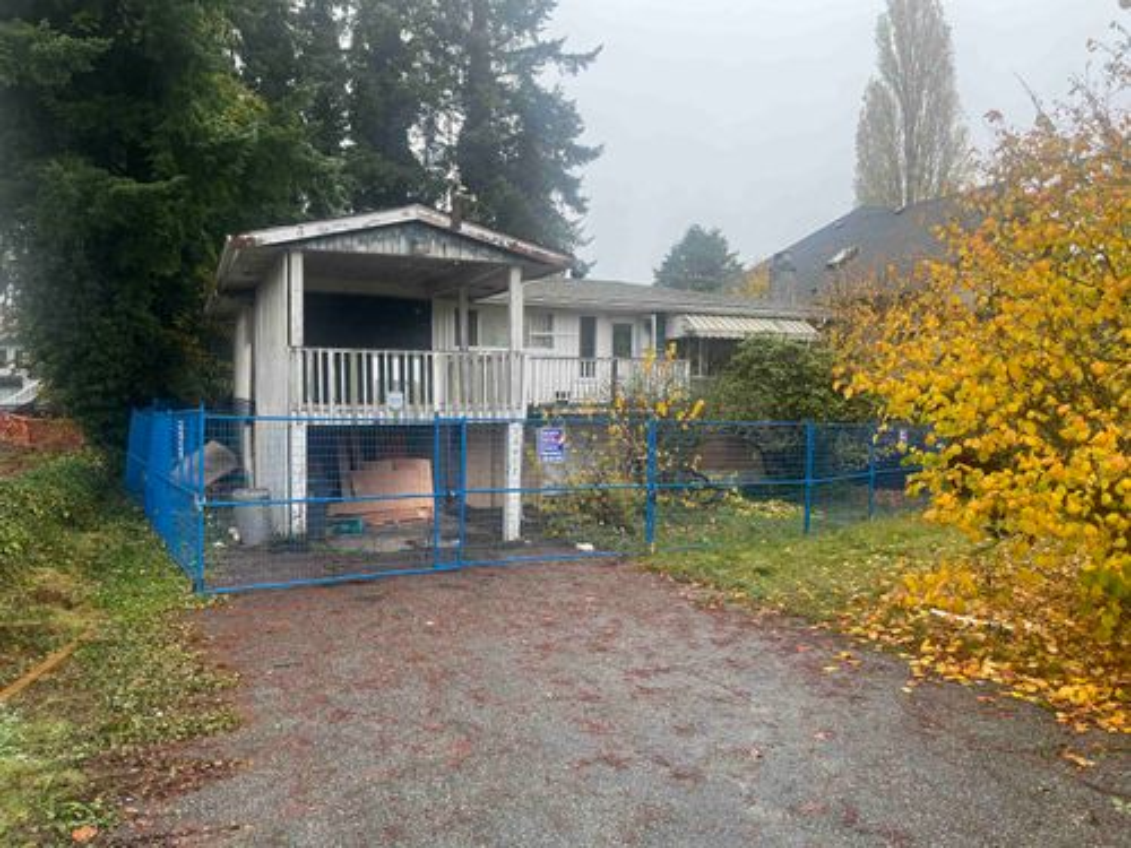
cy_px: 424
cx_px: 566
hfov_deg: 67.3
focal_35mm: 26
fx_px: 849
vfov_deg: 53.1
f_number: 1.6
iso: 40
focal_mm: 5.1
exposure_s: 1/289
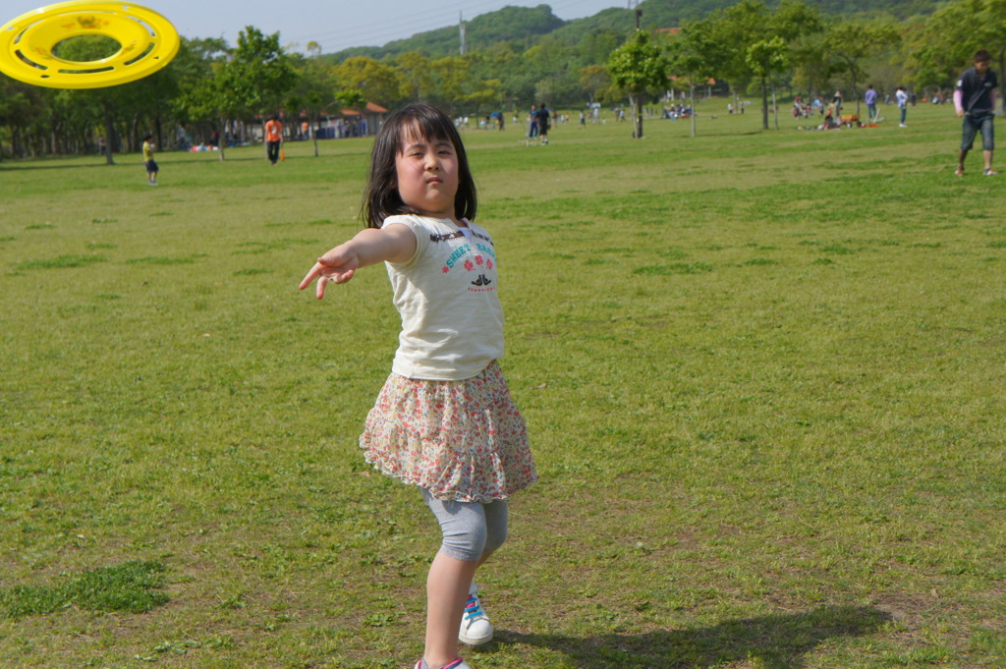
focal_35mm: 64
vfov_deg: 21.0
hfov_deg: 31.2
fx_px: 1801
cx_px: 503
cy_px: 334
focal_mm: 43
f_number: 7.1
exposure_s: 1/3200
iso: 800
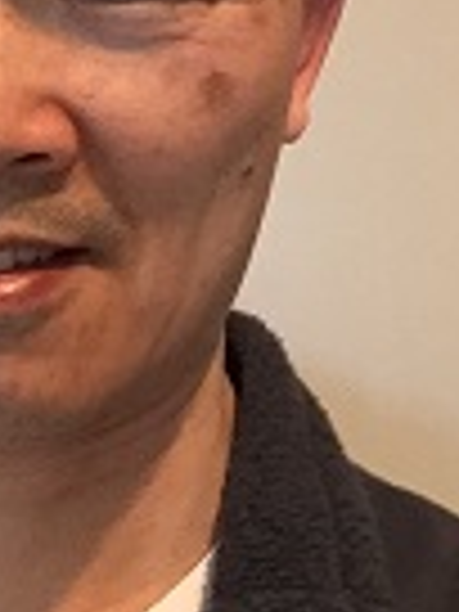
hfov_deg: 16.1
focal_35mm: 91
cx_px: 58
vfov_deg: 21.4
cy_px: 162
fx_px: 1609
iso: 200
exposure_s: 1/30
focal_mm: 2.65
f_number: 2.2
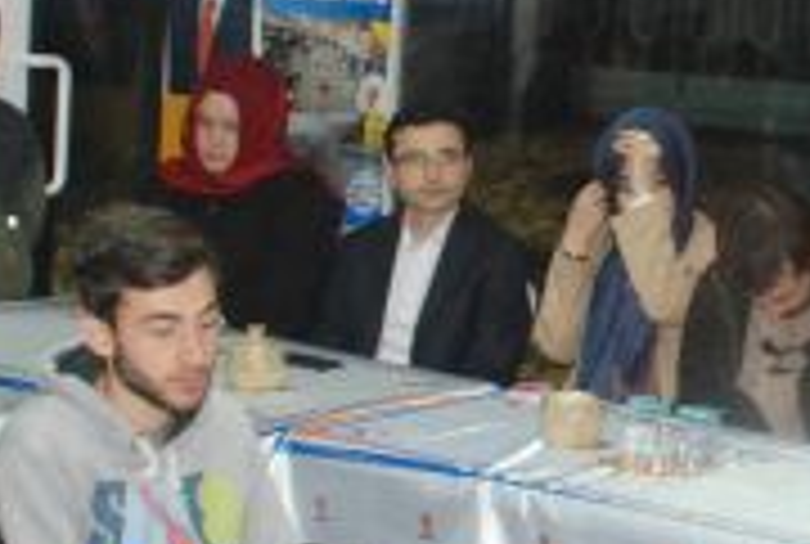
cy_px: 283
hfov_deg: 20.8
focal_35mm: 96
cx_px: 706
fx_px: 2165
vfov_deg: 14.3
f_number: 5
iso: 1000
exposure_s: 1/60
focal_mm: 18
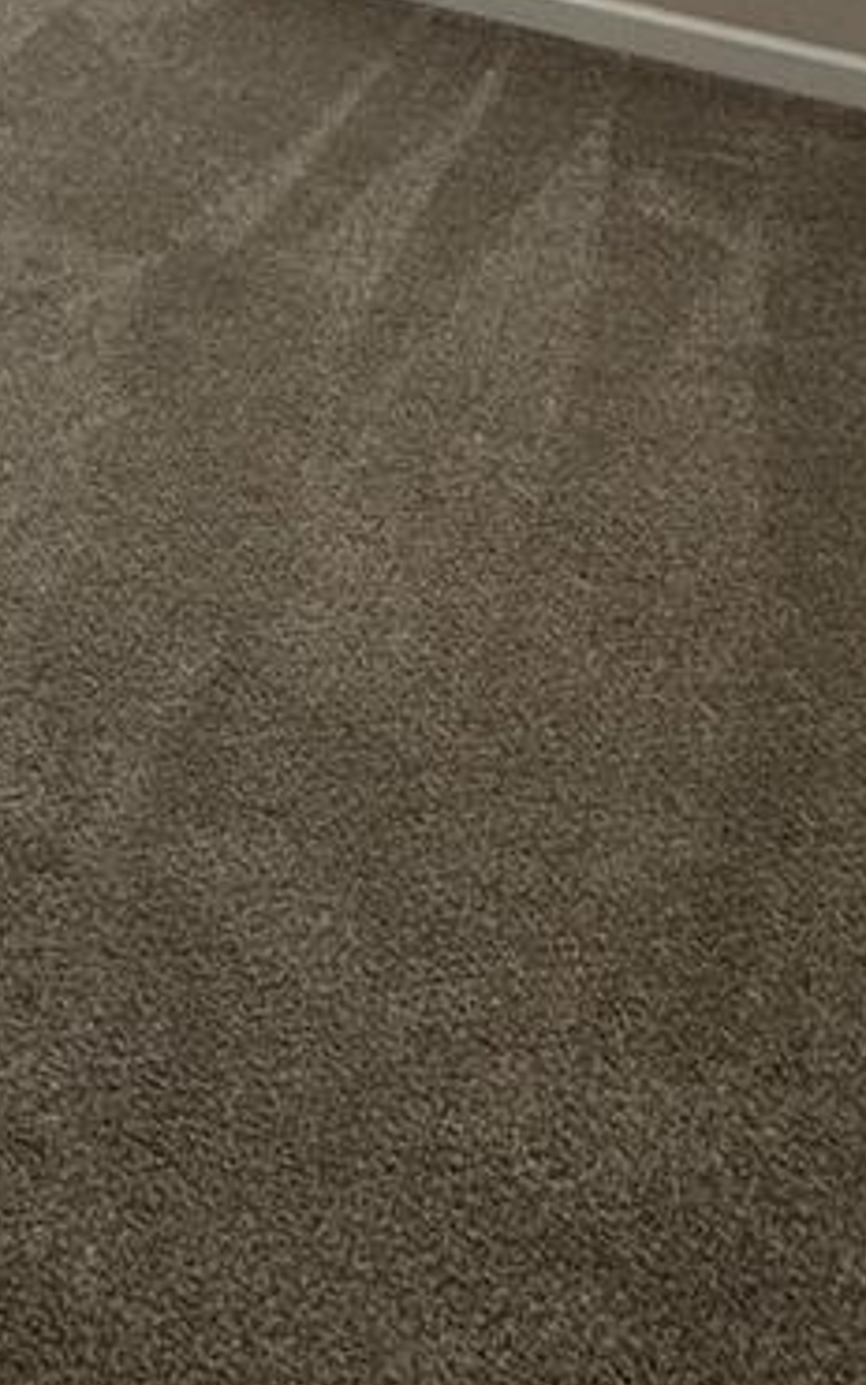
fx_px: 1812
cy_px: -437
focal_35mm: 48
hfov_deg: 24.0
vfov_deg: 31.6
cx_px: -224
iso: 40
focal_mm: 2.22
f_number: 2.2
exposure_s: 1/140
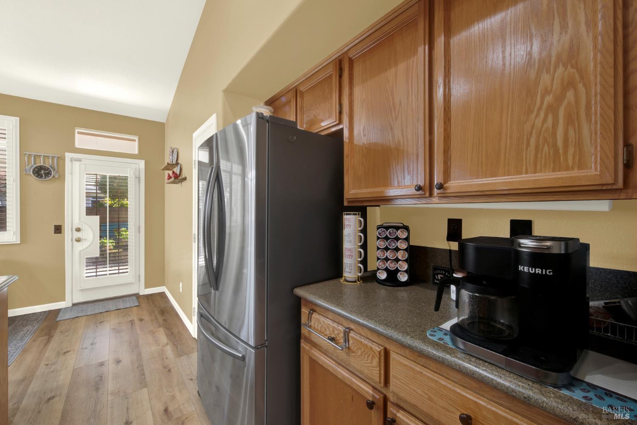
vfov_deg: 81.3
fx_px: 248
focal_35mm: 14
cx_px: 318
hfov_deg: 104.2
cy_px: 212
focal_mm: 14
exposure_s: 1/4
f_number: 14
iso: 100
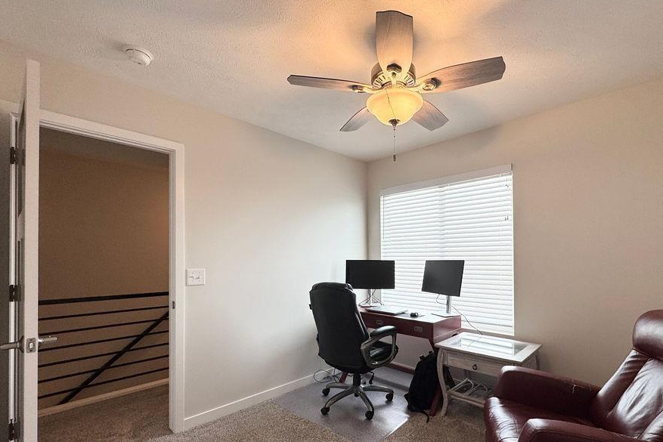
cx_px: 373
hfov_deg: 92.8
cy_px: 259
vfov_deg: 69.9
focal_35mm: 17
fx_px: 313
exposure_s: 1/120
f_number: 2.2
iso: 64
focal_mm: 2.22
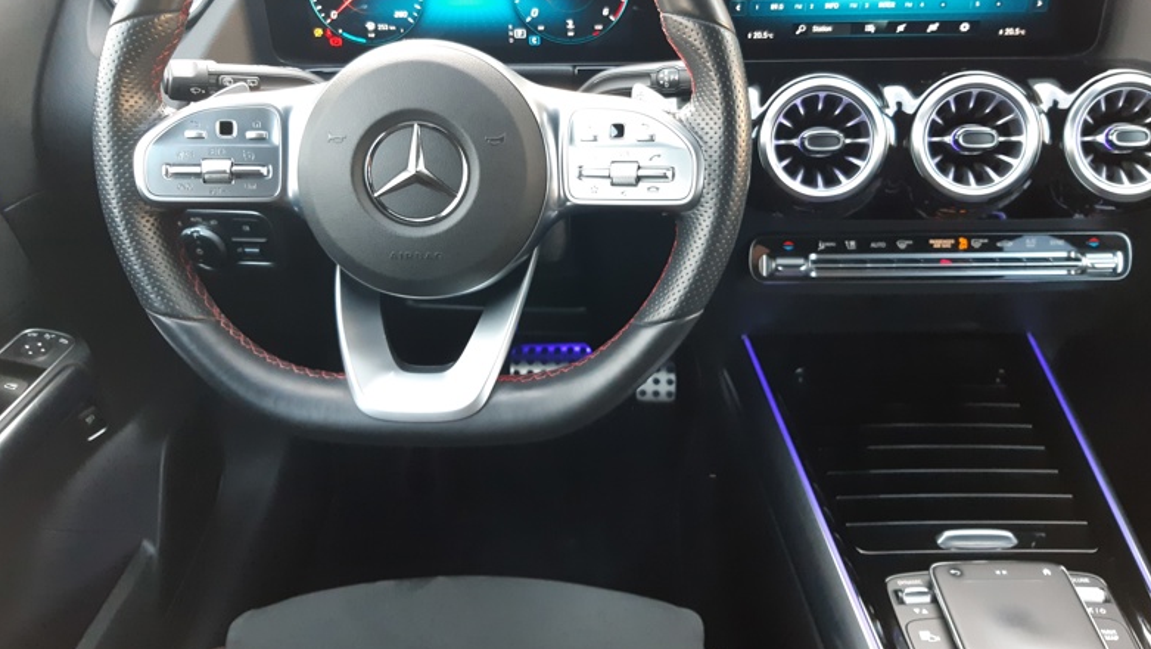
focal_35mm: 29
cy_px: 239
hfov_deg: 66.0
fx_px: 885
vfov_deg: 39.9
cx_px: 575
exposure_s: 1/50
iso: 250
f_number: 1.7
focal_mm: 3.92
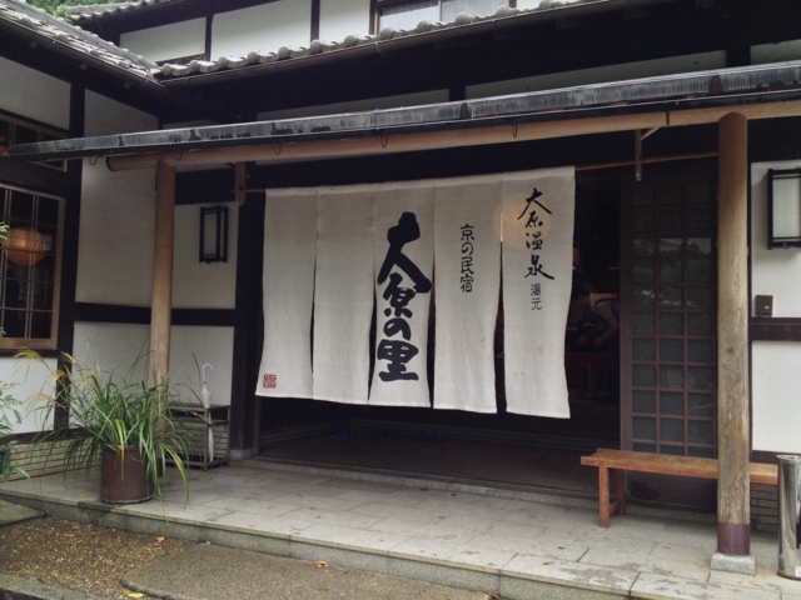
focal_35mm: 35
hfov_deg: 52.6
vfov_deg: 40.7
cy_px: 300
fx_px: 810
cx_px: 400
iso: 64
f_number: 2.4
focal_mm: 4.28
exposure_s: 1/120
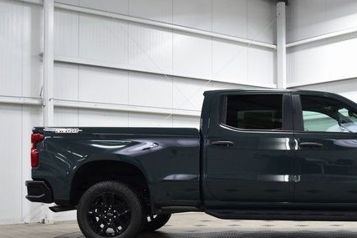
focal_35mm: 54
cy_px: 166
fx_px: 536
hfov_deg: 36.1
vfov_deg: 24.9
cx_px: 263
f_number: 5.6
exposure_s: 1/60
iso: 1600
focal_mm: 24
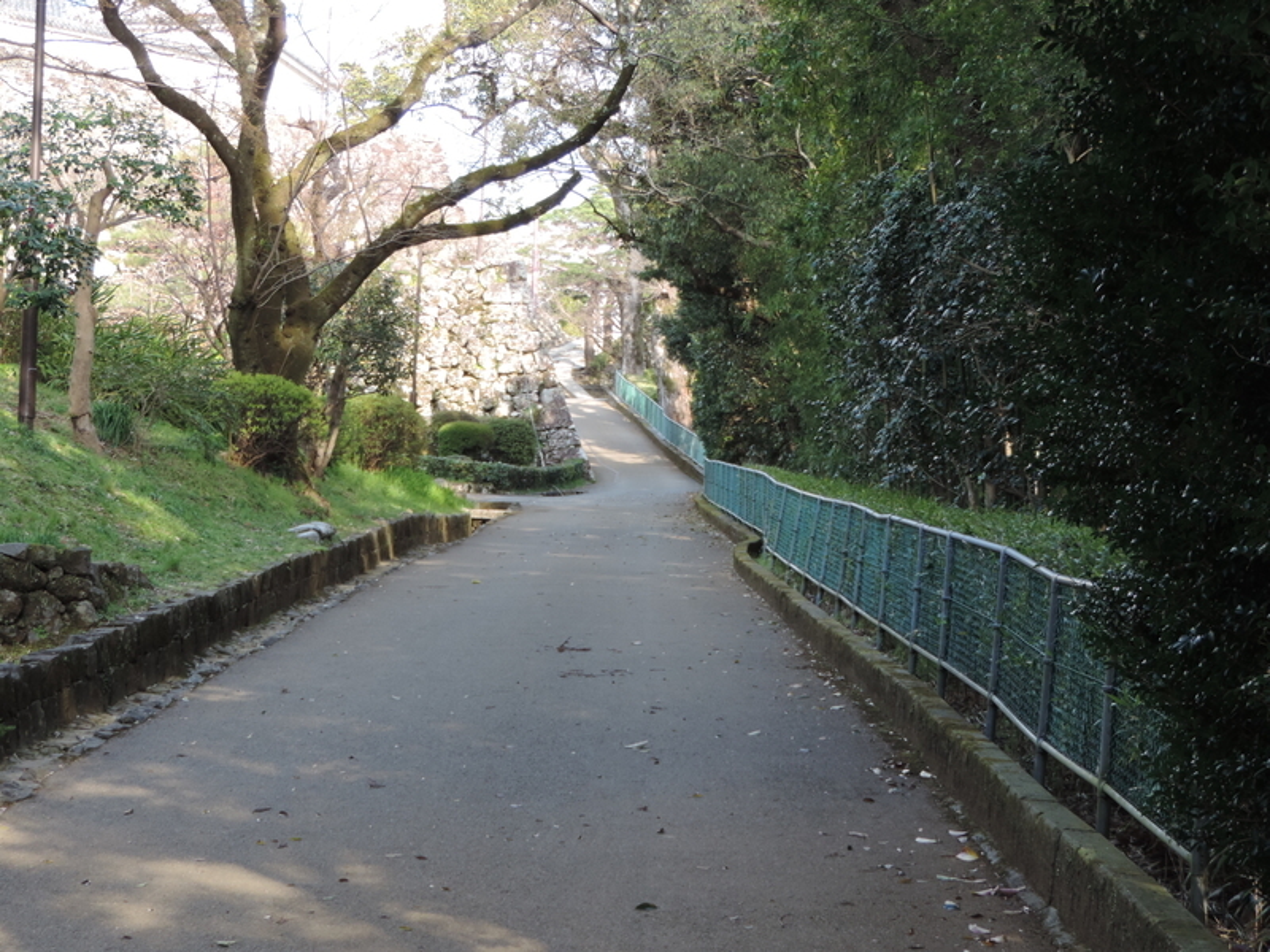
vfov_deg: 17.4
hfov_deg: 23.0
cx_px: 635
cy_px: 476
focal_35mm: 85
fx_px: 3119
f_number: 4
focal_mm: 15.1
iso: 125
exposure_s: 1/100
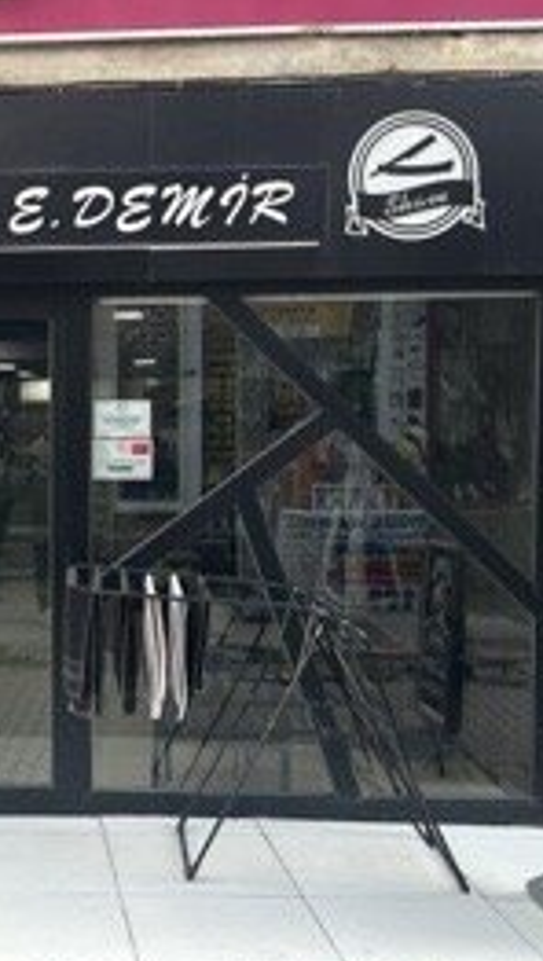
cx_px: -15
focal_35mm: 51
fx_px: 1301
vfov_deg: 40.5
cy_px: 484
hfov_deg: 22.6
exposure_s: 1/121
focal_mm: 6.86
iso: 80
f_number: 1.78
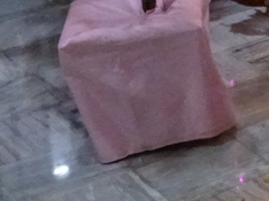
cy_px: -176
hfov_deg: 13.1
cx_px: 520
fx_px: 1032
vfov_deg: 10.4
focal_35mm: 133
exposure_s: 1/30
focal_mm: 4.1
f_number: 3.5
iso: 1000
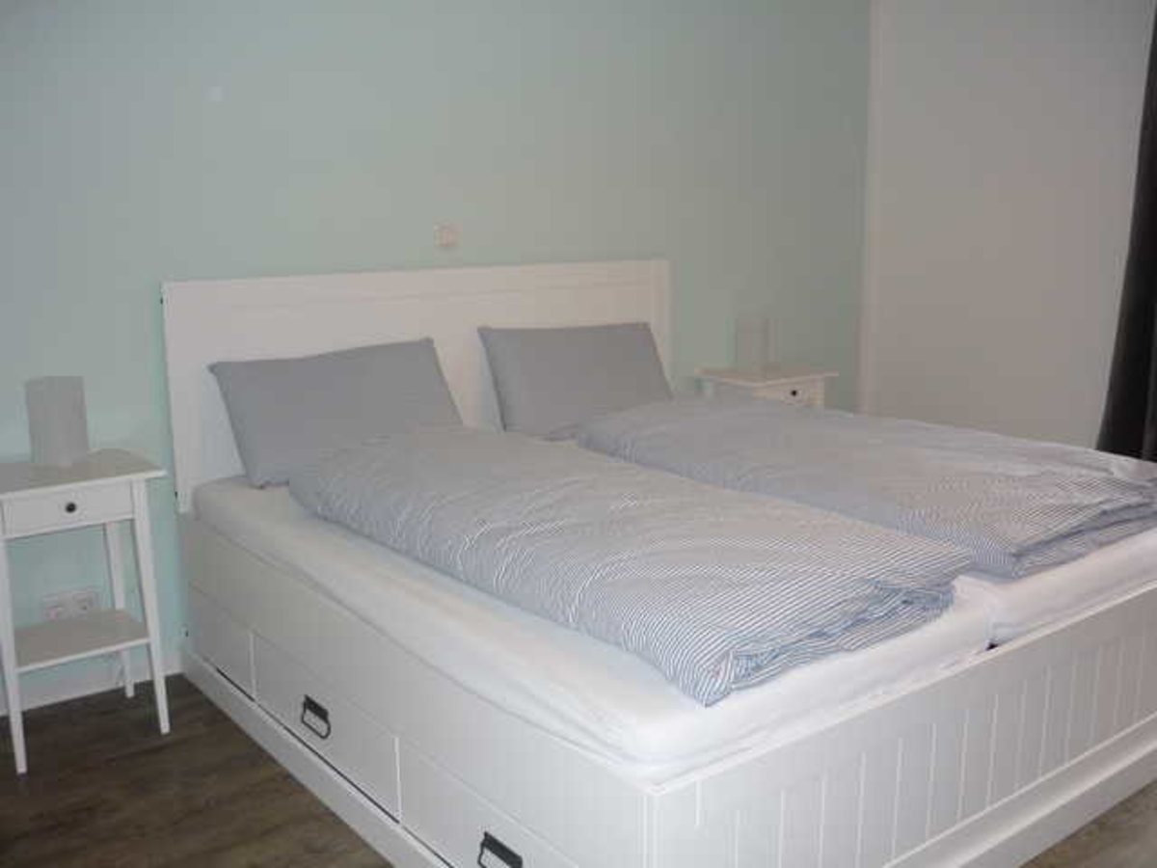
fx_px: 1103
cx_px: 578
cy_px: 434
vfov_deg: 42.9
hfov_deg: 55.4
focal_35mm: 33
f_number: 2.8
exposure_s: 1/30
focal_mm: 5.5
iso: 125
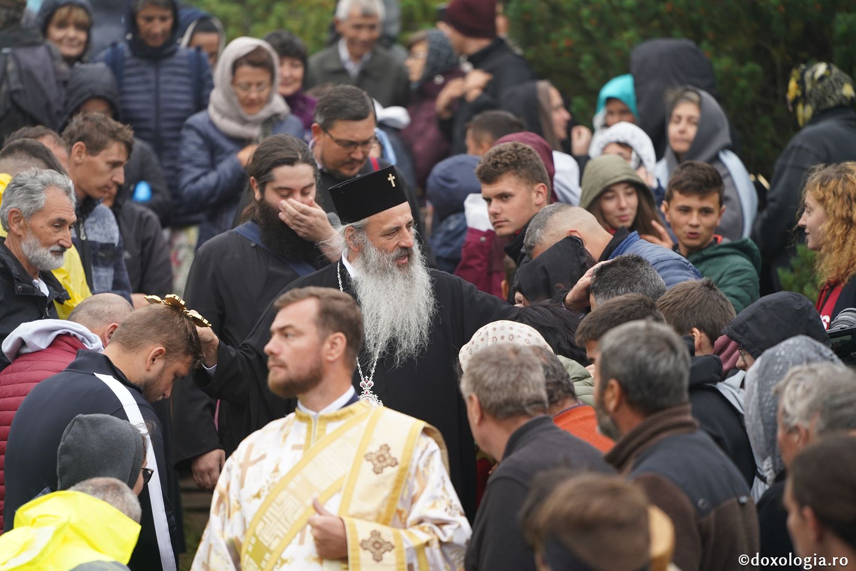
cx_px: 428
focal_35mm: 200
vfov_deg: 6.9
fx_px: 4755
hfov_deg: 10.3
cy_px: 286
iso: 640
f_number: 2.8
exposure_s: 1/640
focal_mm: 200
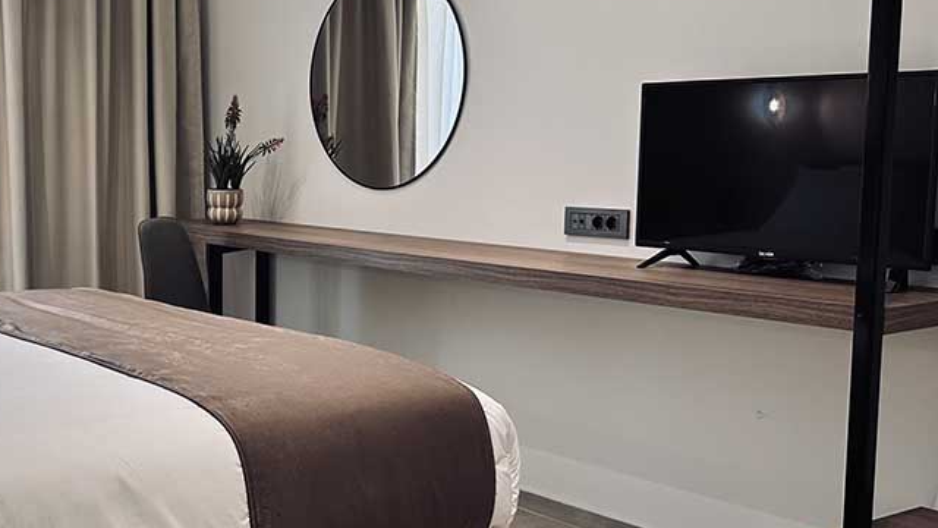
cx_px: 84
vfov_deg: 24.4
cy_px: 285
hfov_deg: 39.0
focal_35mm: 49
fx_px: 1219
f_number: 1.78
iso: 80
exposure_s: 1/100
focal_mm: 6.86
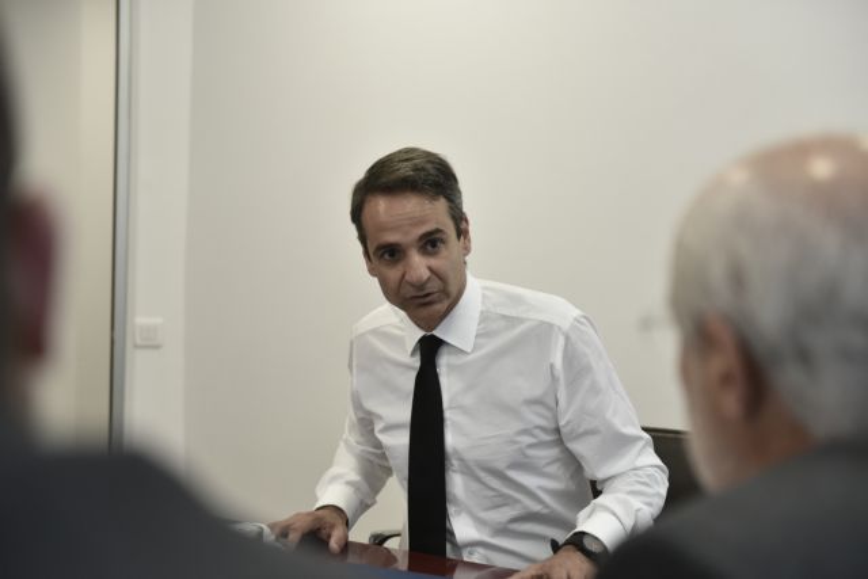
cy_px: 290
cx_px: 434
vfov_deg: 23.4
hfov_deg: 34.5
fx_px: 1399
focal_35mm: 58
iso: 2500
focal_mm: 58
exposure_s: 1/800
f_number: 2.8
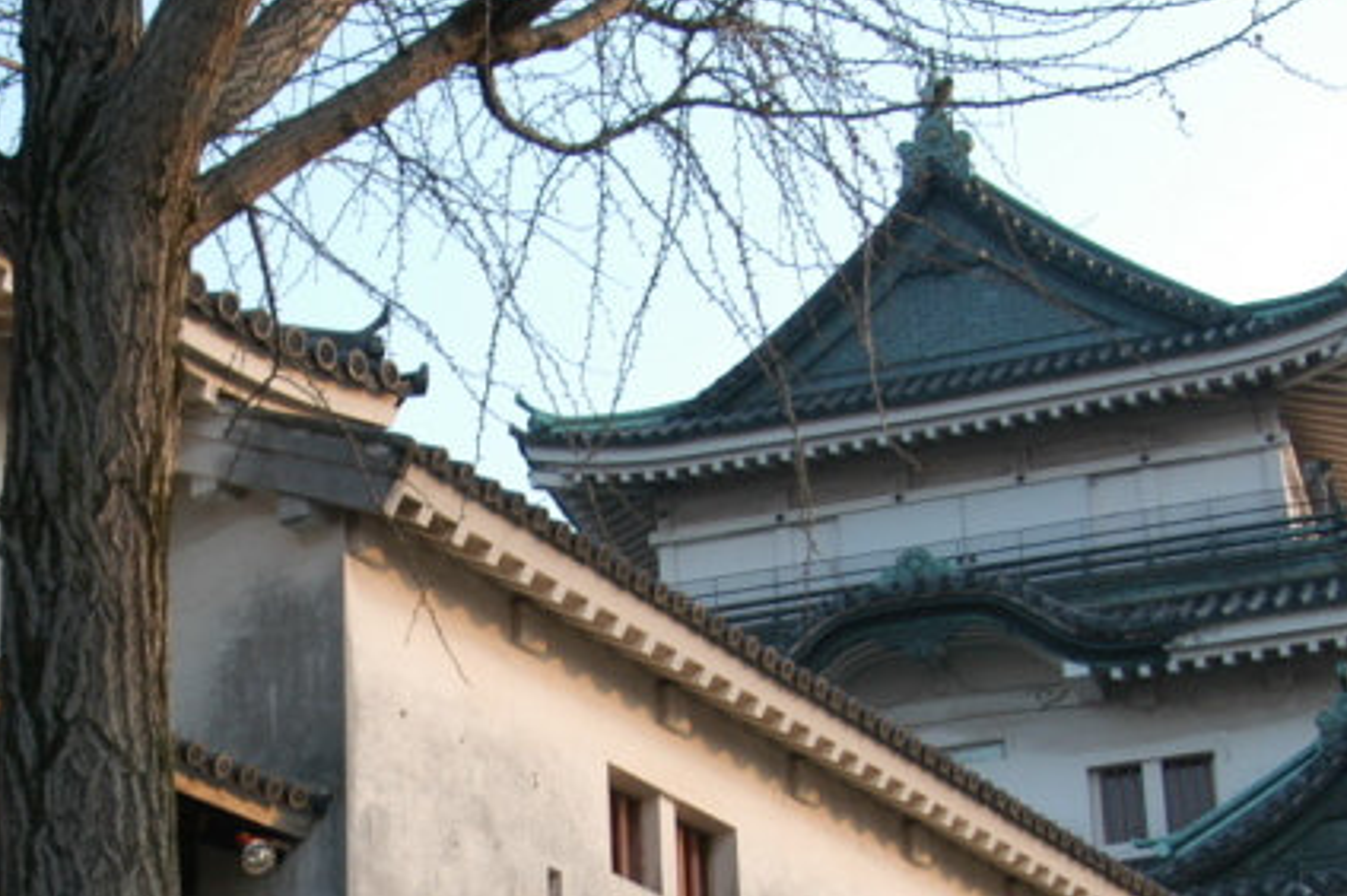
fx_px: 3253
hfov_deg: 23.3
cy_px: 885
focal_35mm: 87
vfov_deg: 15.4
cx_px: 438
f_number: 6.3
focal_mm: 24
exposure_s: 1/160
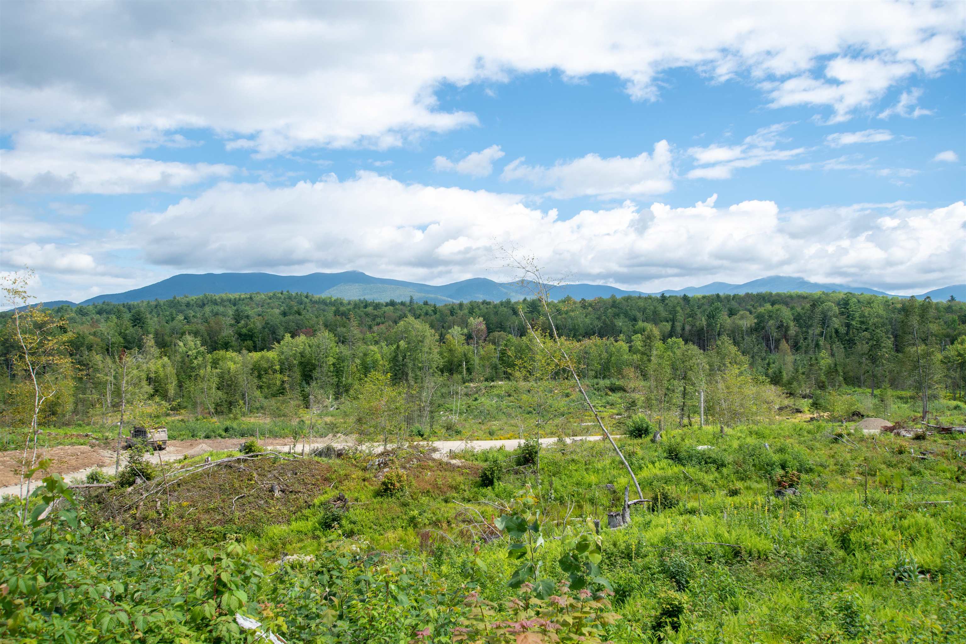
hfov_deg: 61.9
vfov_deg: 43.6
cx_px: 483
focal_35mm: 30
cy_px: 322
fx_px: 805
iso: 100
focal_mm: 20
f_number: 8
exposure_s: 1/200
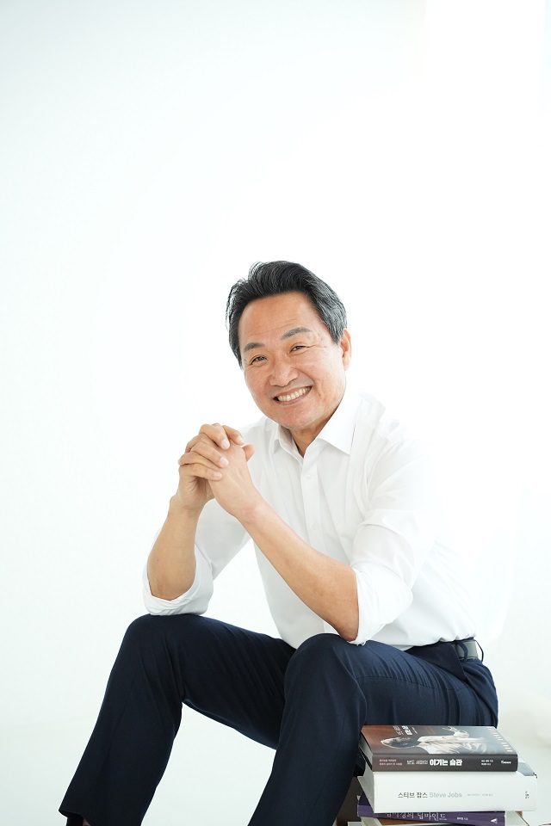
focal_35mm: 70
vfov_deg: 28.8
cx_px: 276
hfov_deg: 19.5
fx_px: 1607
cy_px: 413
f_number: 3.2
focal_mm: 70
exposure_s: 1/250
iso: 3200
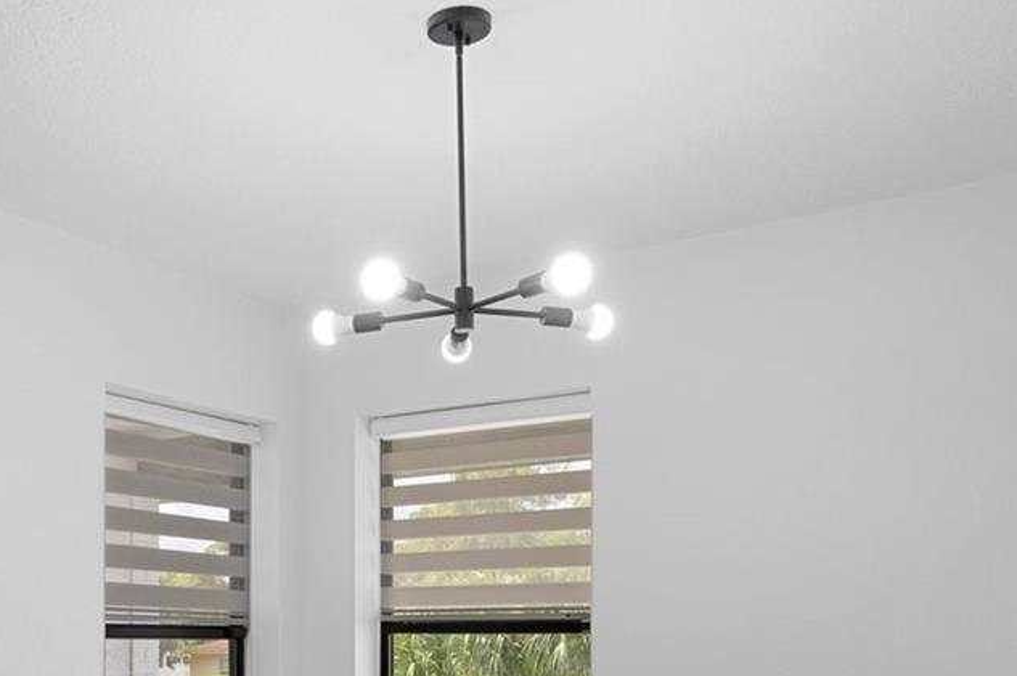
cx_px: 251
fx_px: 1214
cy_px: 673
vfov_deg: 29.2
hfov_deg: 43.9
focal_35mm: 43
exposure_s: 1/2
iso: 320
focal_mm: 17
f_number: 8
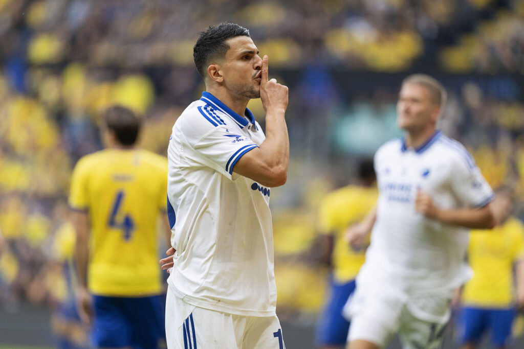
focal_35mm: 300
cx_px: 262
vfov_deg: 4.6
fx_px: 4367
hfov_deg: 6.9
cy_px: 174
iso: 1000
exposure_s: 1/2000
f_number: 2.8
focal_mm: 300
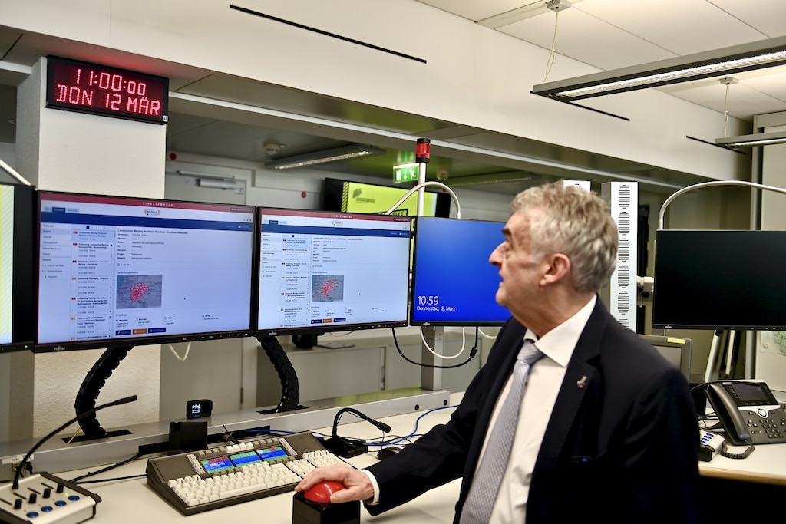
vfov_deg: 42.3
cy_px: 262
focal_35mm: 31
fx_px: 677
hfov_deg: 60.3
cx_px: 393
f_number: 2.8
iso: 125
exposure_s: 1/100
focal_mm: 31
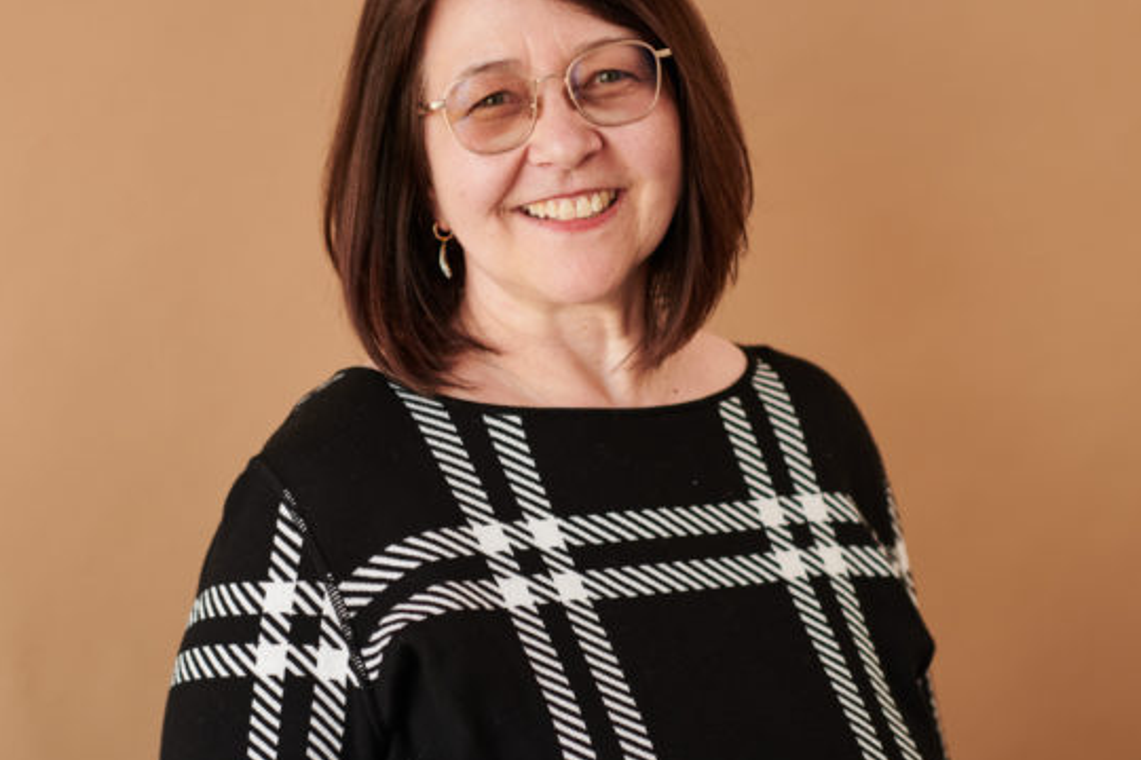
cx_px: 486
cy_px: 319
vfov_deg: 11.3
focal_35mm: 121
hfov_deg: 16.9
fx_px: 3835
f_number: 2.8
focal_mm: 85
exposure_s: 1/200
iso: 320
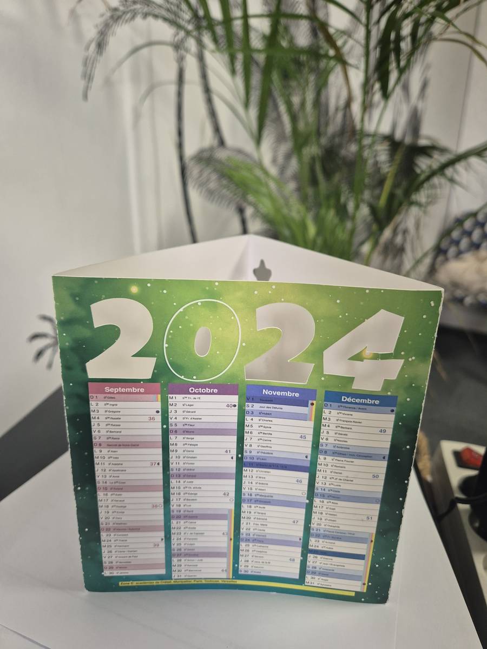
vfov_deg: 73.9
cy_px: 324
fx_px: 431
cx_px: 244
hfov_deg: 58.9
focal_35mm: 23
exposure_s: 1/100
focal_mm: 5.4
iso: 200
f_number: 1.8
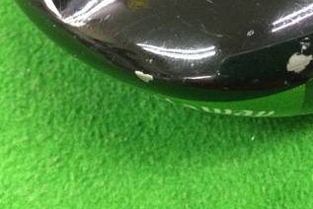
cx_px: 205
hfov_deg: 30.7
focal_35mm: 65
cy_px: -25
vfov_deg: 20.0
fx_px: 566
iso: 200
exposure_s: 1/24
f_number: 2.4
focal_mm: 3.3
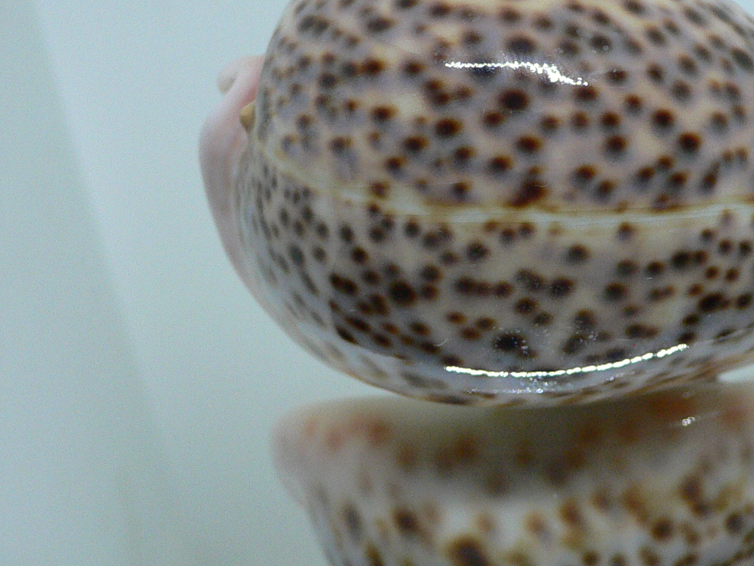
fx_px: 1220
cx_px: 567
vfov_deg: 26.1
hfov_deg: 33.6
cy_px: 256
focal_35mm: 56
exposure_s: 1/60
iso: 200
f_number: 2.8
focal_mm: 4.6
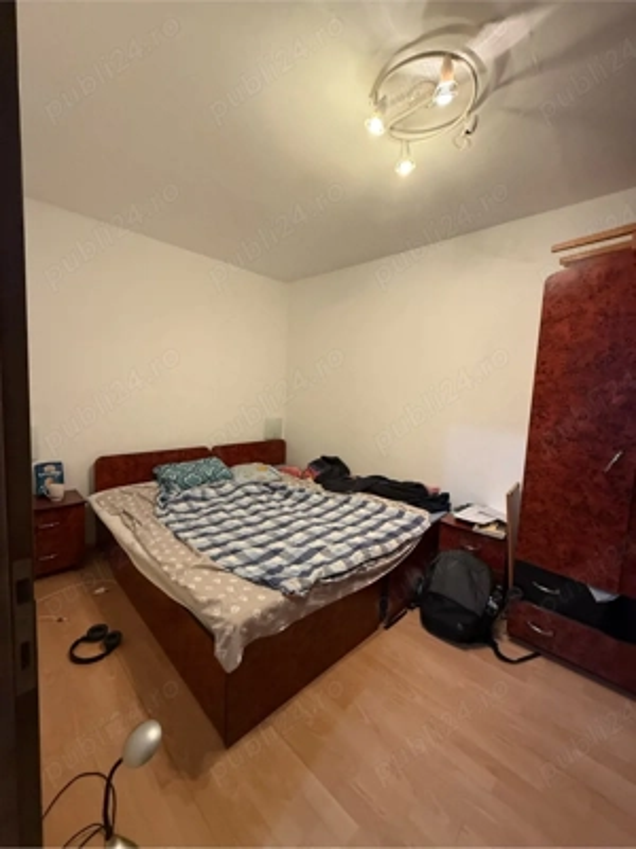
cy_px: 424
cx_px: 318
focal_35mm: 14
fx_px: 343
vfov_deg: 102.1
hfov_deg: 85.7
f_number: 2.2
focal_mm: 2.22
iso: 320
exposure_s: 1/50
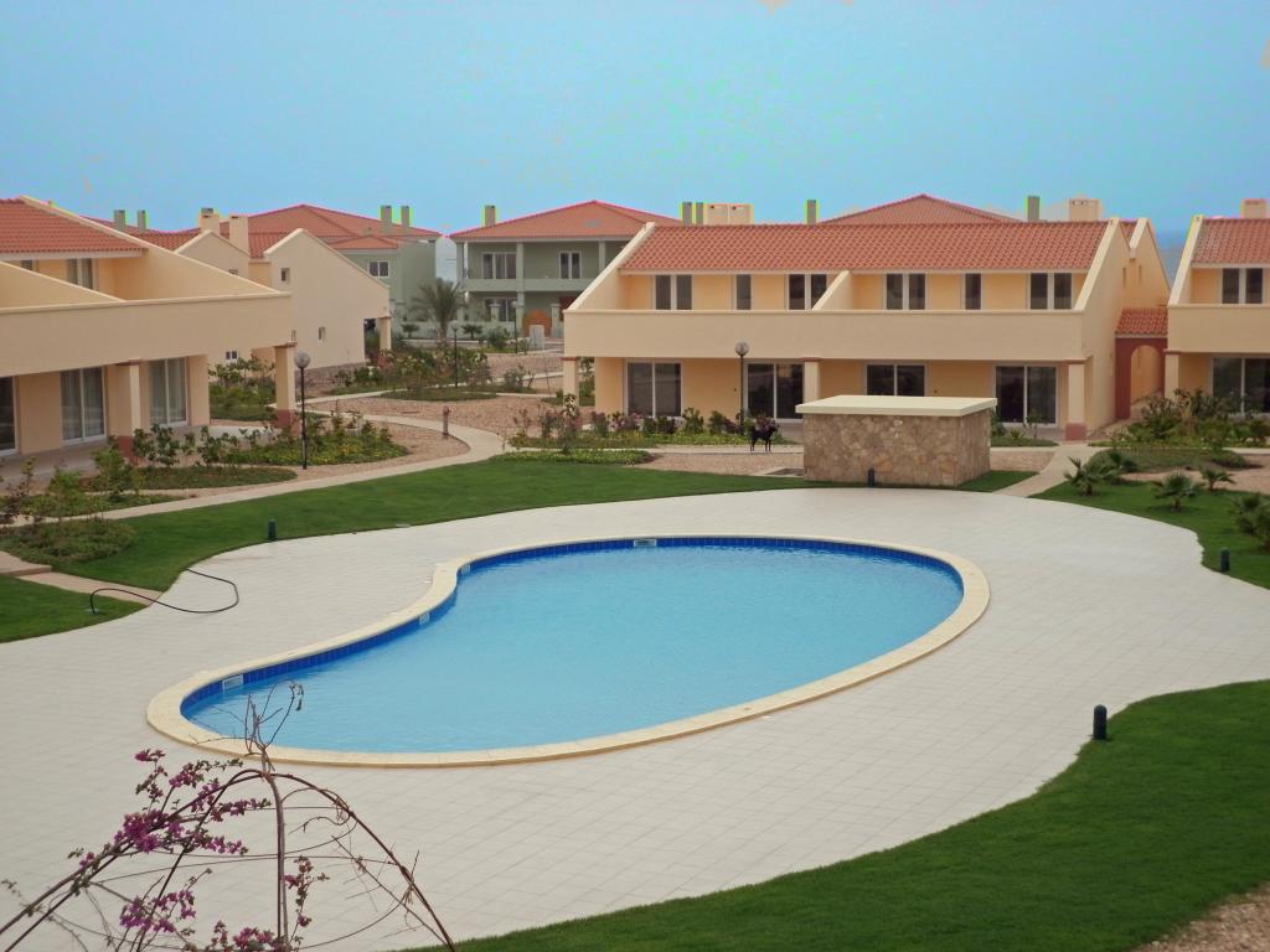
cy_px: 476
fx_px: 2275
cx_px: 635
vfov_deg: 23.7
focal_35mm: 62
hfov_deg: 31.2
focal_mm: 11.1
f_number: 4.4
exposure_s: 1/500
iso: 80
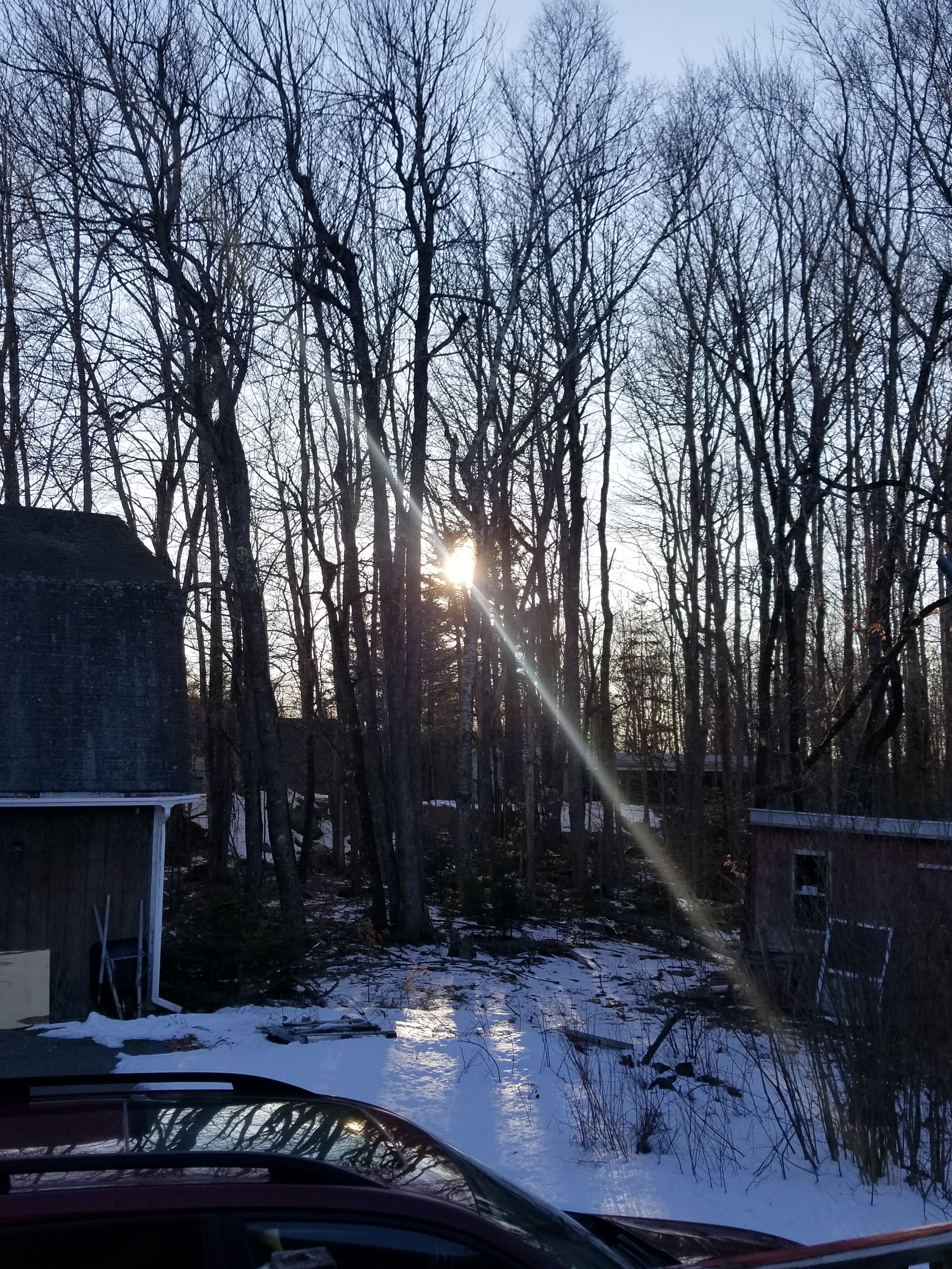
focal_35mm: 26
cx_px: 476
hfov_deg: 53.1
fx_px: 953
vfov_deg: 67.3
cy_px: 634
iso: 50
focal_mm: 4.25
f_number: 1.7
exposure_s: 1/1225
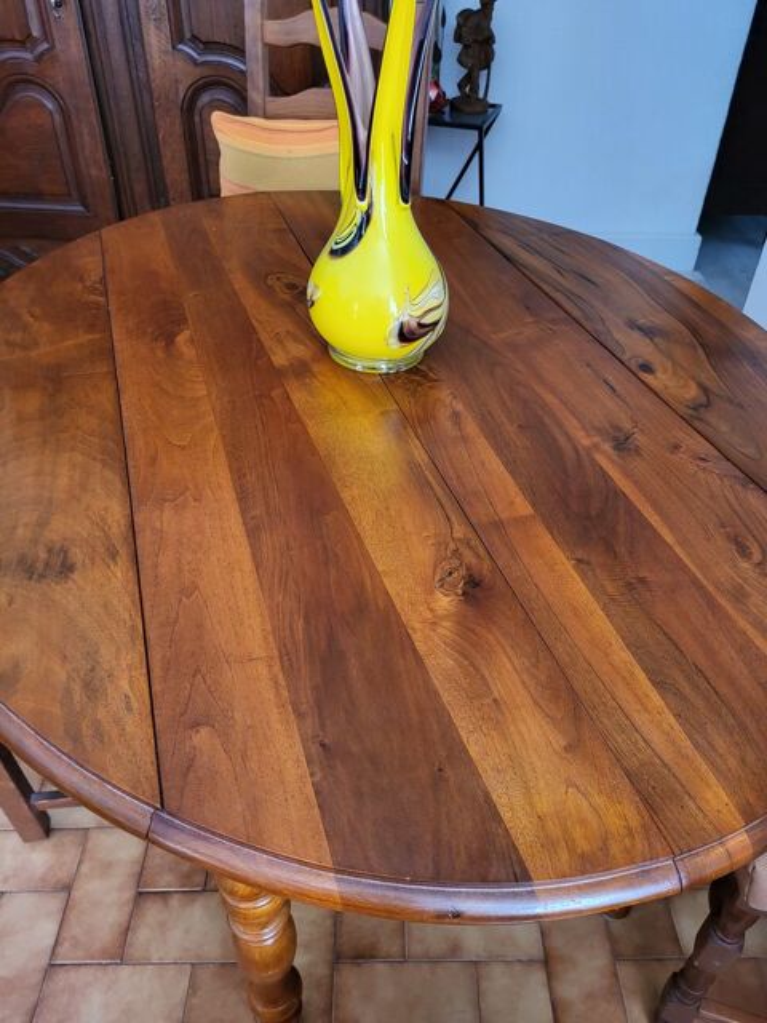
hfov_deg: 53.1
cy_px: 512
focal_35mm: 26
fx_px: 768
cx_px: 384
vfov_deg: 67.3
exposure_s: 1/50
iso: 250
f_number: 1.8
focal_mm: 5.4
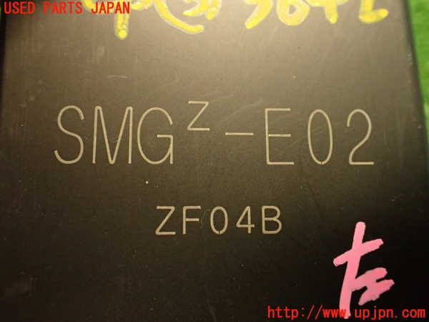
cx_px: 214
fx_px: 397
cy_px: 161
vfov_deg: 44.2
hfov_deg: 56.8
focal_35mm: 32
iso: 500
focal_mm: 5.79
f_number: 2.4
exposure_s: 1/30
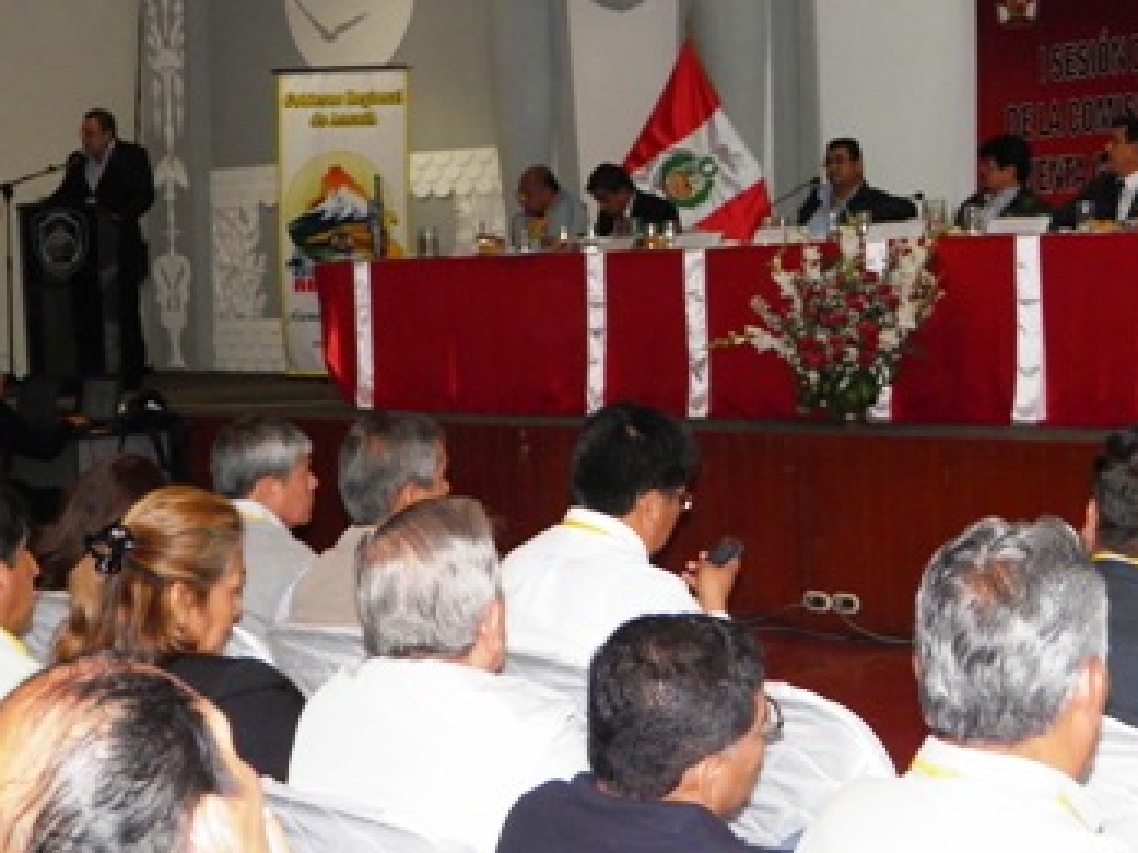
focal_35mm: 71
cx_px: 679
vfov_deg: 20.7
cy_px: 305
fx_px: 2333
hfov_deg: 27.4
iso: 250
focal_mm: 10
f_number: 3.6
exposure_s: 1/80
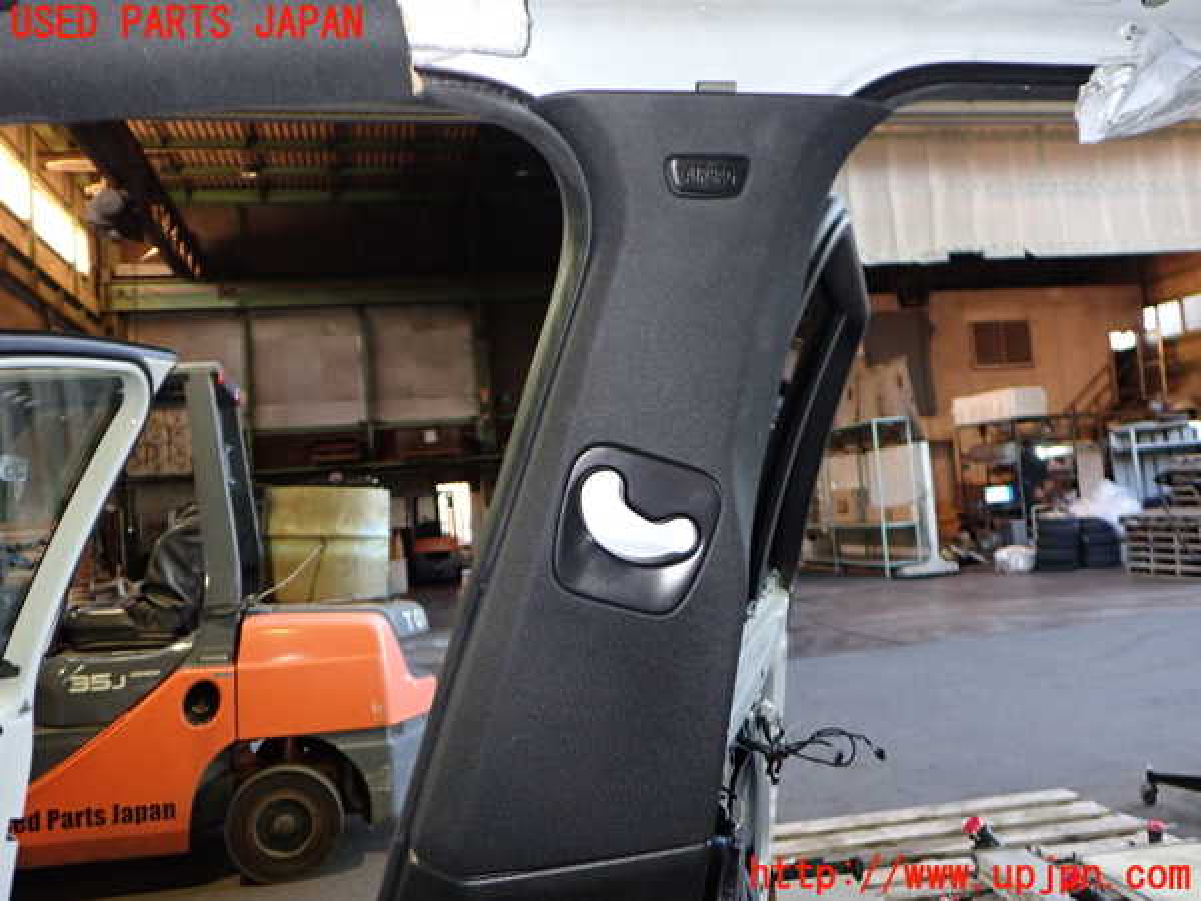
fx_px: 1041
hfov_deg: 60.0
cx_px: 600
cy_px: 450
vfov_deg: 46.8
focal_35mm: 30
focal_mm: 5.4
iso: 320
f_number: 2.3
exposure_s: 1/30
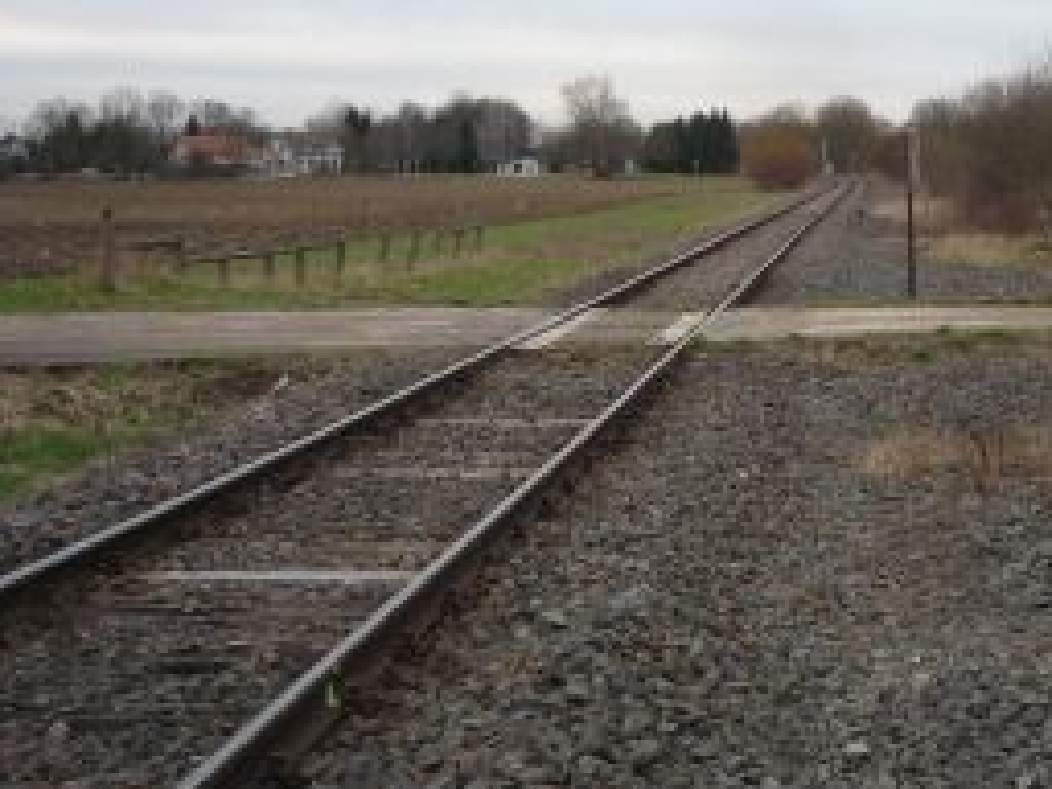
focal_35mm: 60
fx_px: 1823
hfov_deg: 31.5
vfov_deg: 24.2
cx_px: 805
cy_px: 210
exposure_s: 1/250
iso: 100
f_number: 4
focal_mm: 5.2
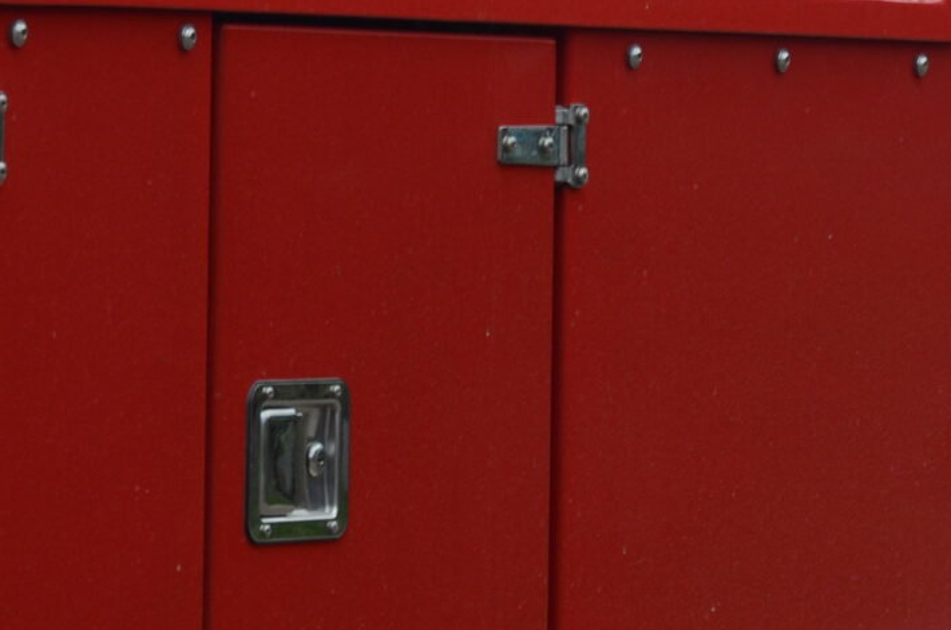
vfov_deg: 4.1
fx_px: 8832
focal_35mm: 335
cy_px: 297
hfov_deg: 6.2
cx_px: 259
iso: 200
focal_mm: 62
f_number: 8
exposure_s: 1/60
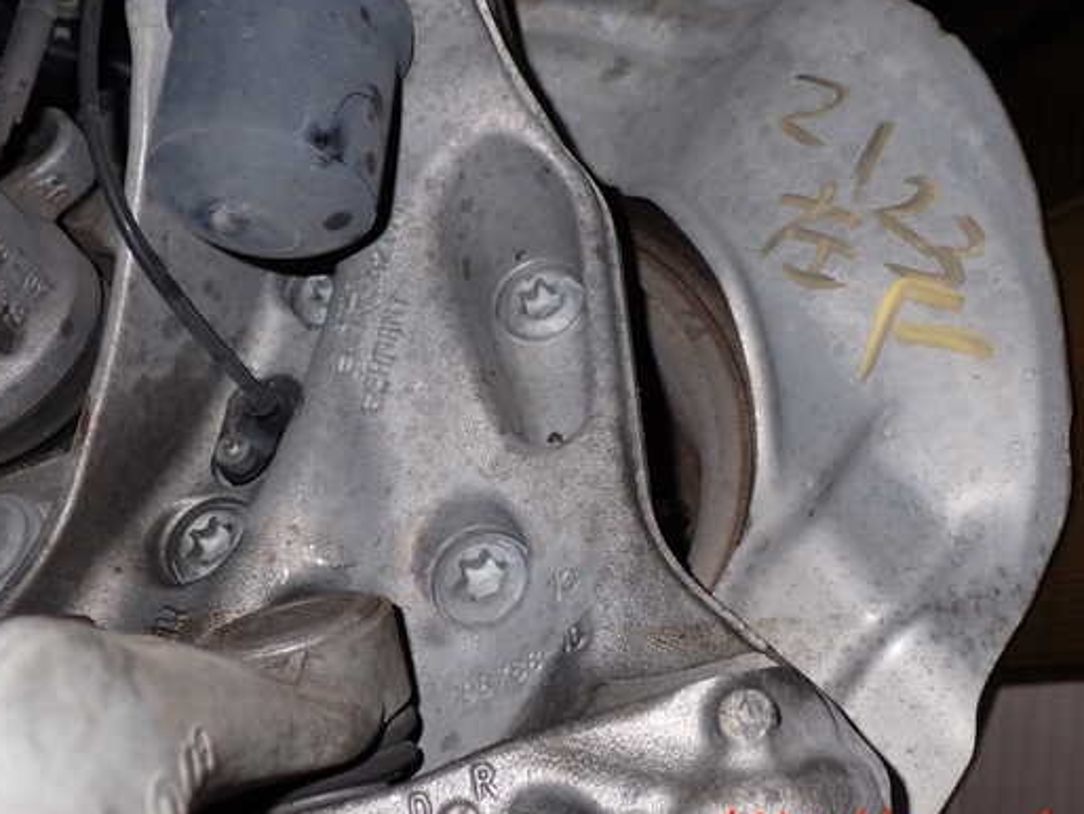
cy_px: 384
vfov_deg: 34.4
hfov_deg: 44.8
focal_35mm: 42
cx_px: 572
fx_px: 1316
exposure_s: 1/40
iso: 200
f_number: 7.1
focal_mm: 6.37
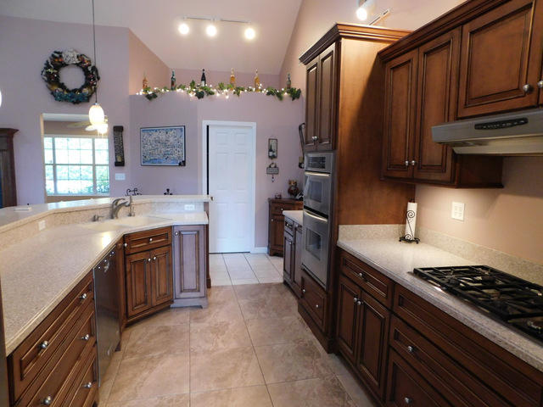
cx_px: 272
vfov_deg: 58.9
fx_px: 361
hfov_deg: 73.9
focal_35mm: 23
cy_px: 204
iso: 400
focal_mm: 4
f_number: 3
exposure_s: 1/25
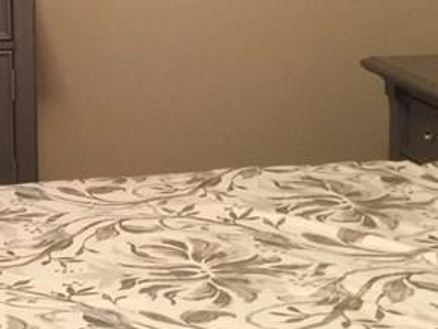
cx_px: -170
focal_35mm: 103
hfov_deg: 17.6
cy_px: -27
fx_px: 1303
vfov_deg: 14.1
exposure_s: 1/15
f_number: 2.2
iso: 100
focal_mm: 4.15
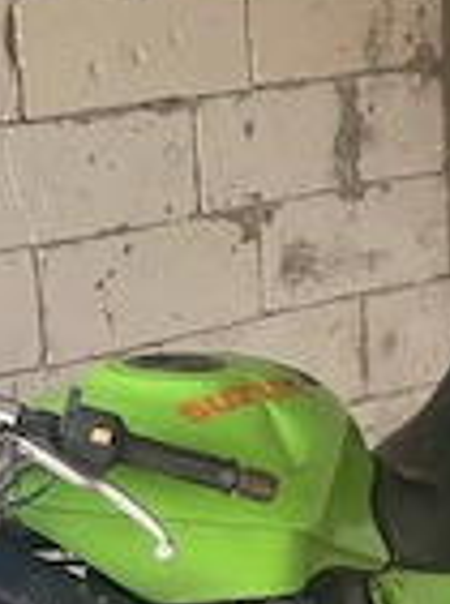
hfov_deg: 10.0
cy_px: 587
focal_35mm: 148
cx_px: 154
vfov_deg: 13.2
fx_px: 2577
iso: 160
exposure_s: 1/106
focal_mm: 6
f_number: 2
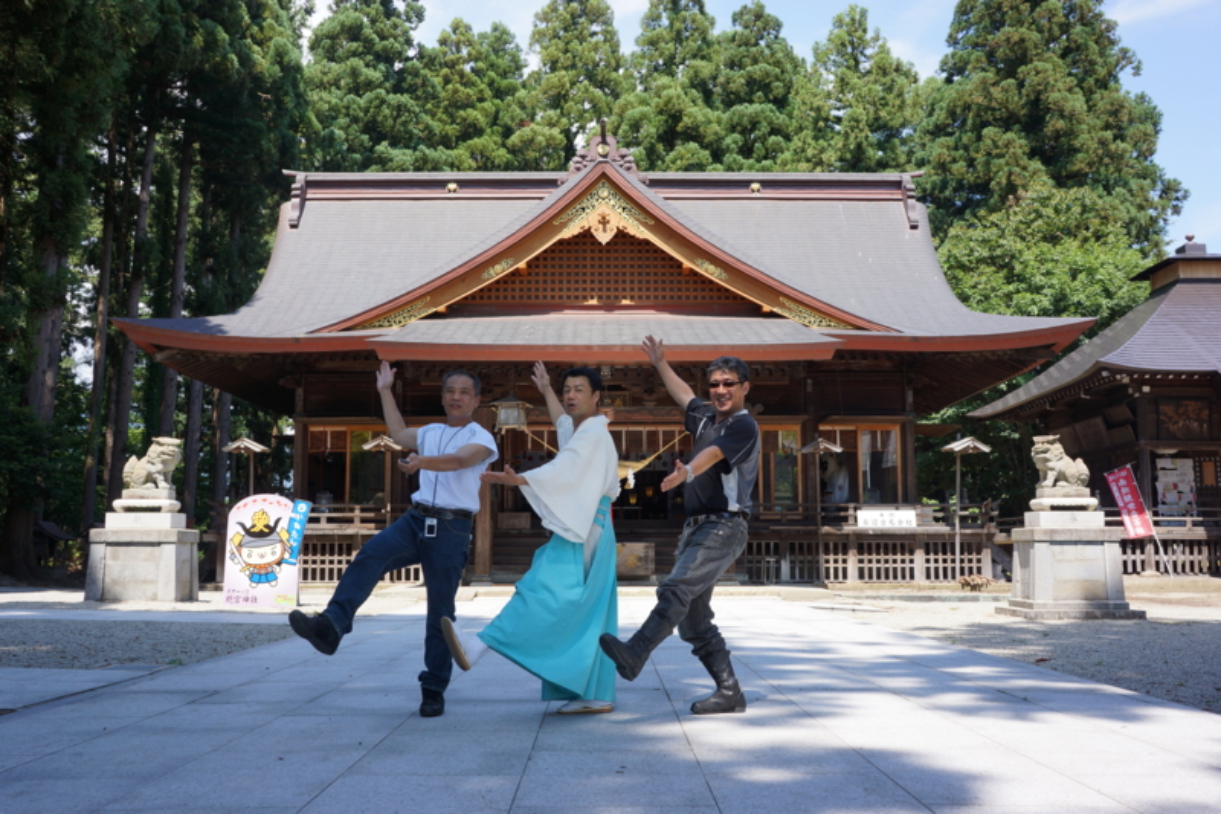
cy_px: 407
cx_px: 610
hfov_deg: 57.2
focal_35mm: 33
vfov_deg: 40.0
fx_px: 1119
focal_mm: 22
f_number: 6.3
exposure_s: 1/160
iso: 100
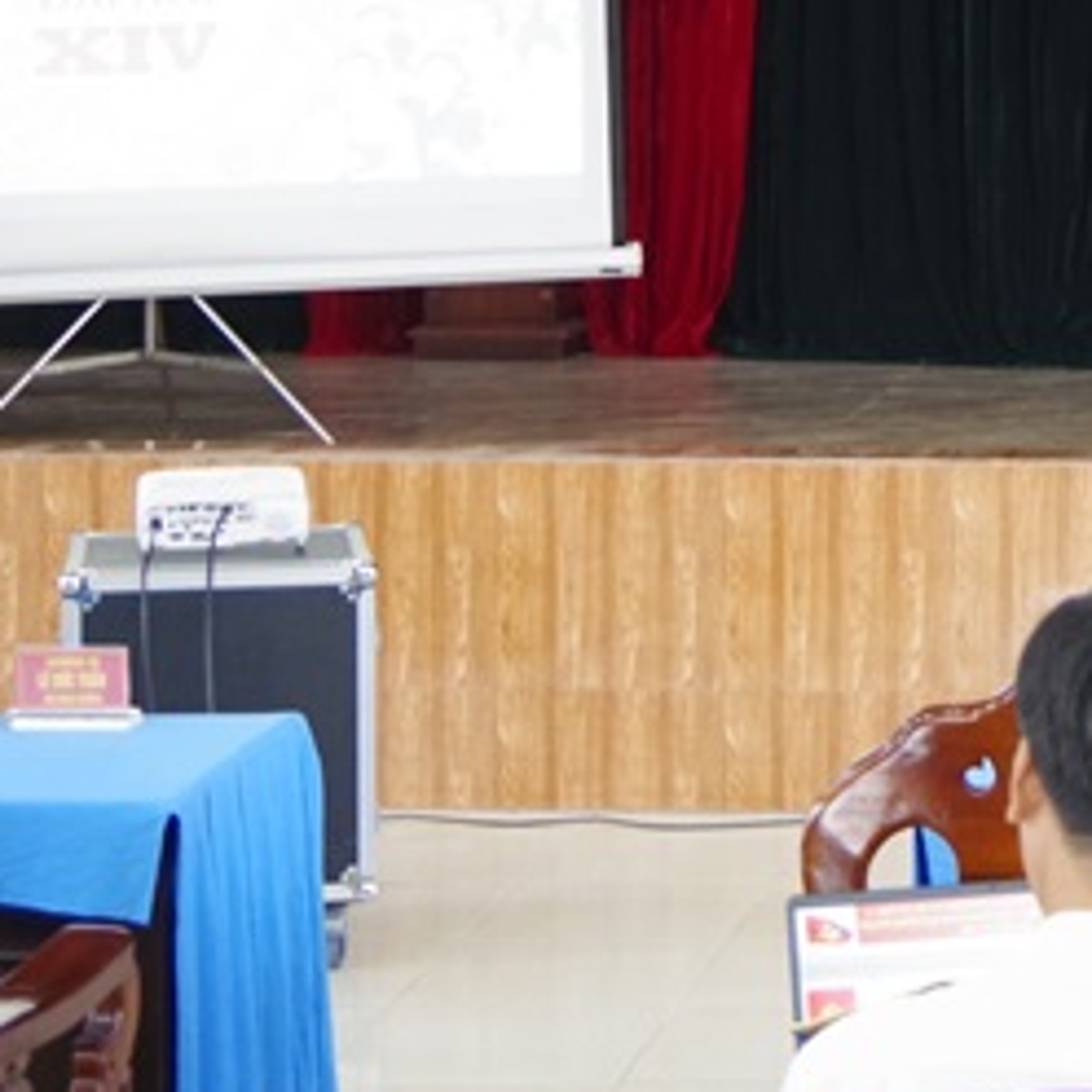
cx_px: 1607
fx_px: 3783
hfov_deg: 15.3
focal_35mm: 106
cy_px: 9
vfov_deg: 16.1
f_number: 4
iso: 1600
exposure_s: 1/80
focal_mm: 21
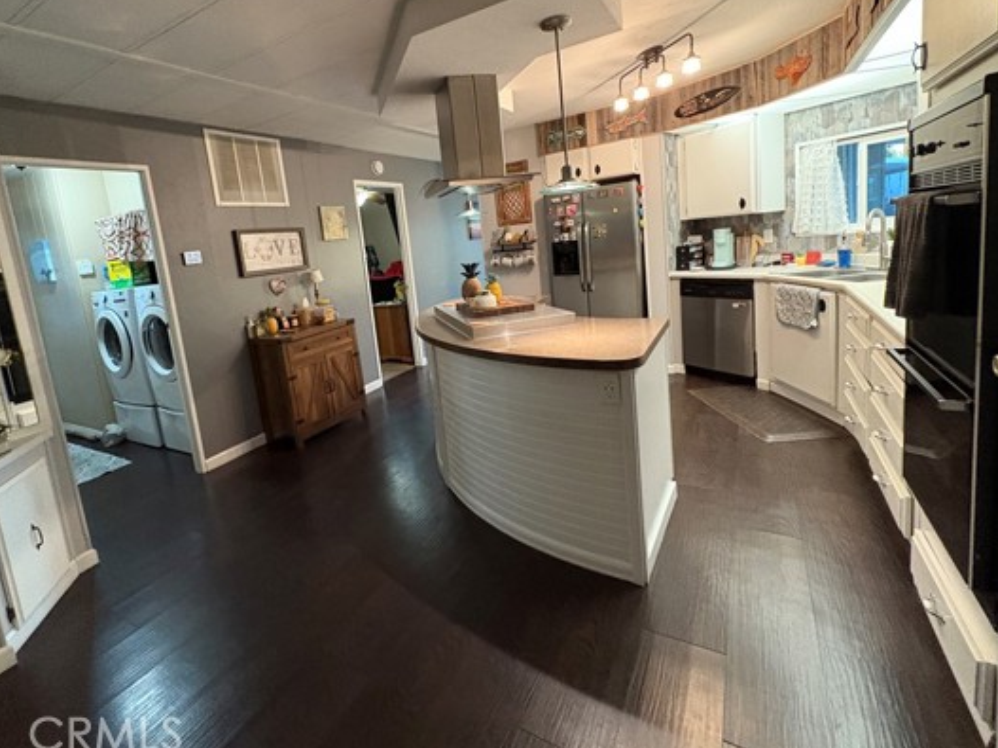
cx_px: 443
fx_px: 490
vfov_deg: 74.1
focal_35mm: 17
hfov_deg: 90.7
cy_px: 307
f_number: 2.2
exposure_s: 1/60
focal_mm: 2.22
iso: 800
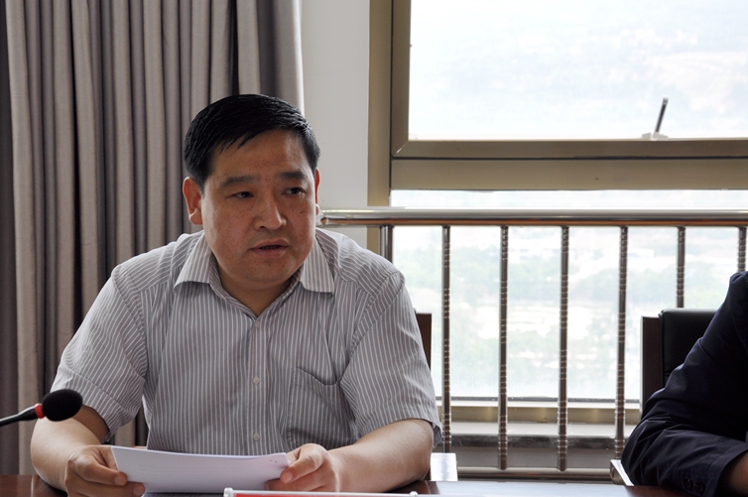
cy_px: 290
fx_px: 1673
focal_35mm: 81
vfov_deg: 16.9
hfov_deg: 25.2
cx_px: 309
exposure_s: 1/40
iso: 200
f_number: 6.3
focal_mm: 45
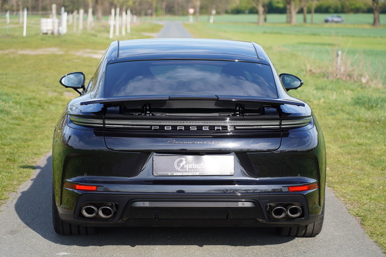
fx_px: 1126
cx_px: 193
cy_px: 128
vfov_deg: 13.0
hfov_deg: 19.5
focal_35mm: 105
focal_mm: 105
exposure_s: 1/400
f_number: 4
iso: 100
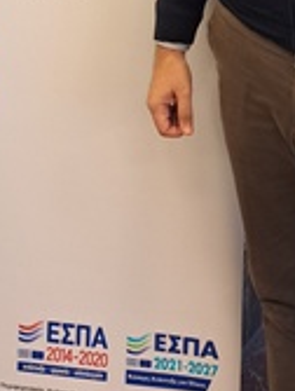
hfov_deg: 16.9
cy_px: -192
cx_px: 19
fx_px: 973
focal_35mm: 86
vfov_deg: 19.8
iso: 200
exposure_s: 1/50
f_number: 1.8
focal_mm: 5.23
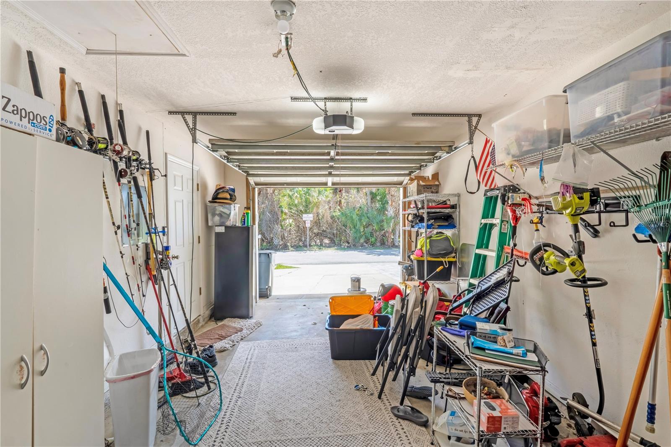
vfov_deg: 72.0
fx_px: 307
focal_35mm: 16
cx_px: 336
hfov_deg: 95.0
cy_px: 224
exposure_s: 1/400
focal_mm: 11
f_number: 9
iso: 250
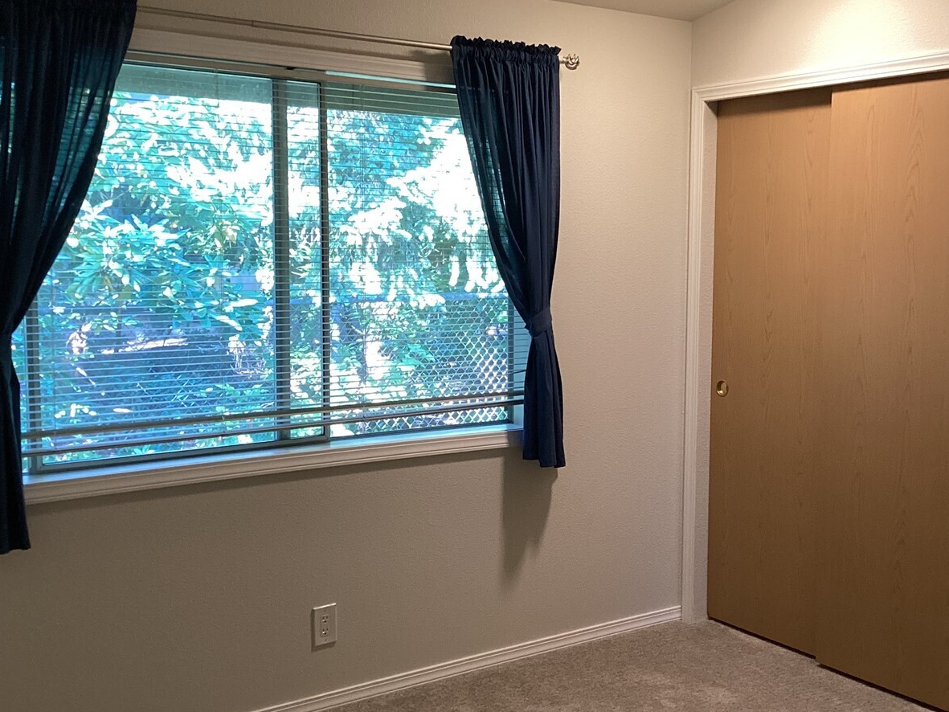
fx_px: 1152
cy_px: 336
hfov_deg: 44.7
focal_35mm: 42
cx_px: 522
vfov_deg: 34.3
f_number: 2.4
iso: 160
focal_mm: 3.3
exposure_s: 1/60
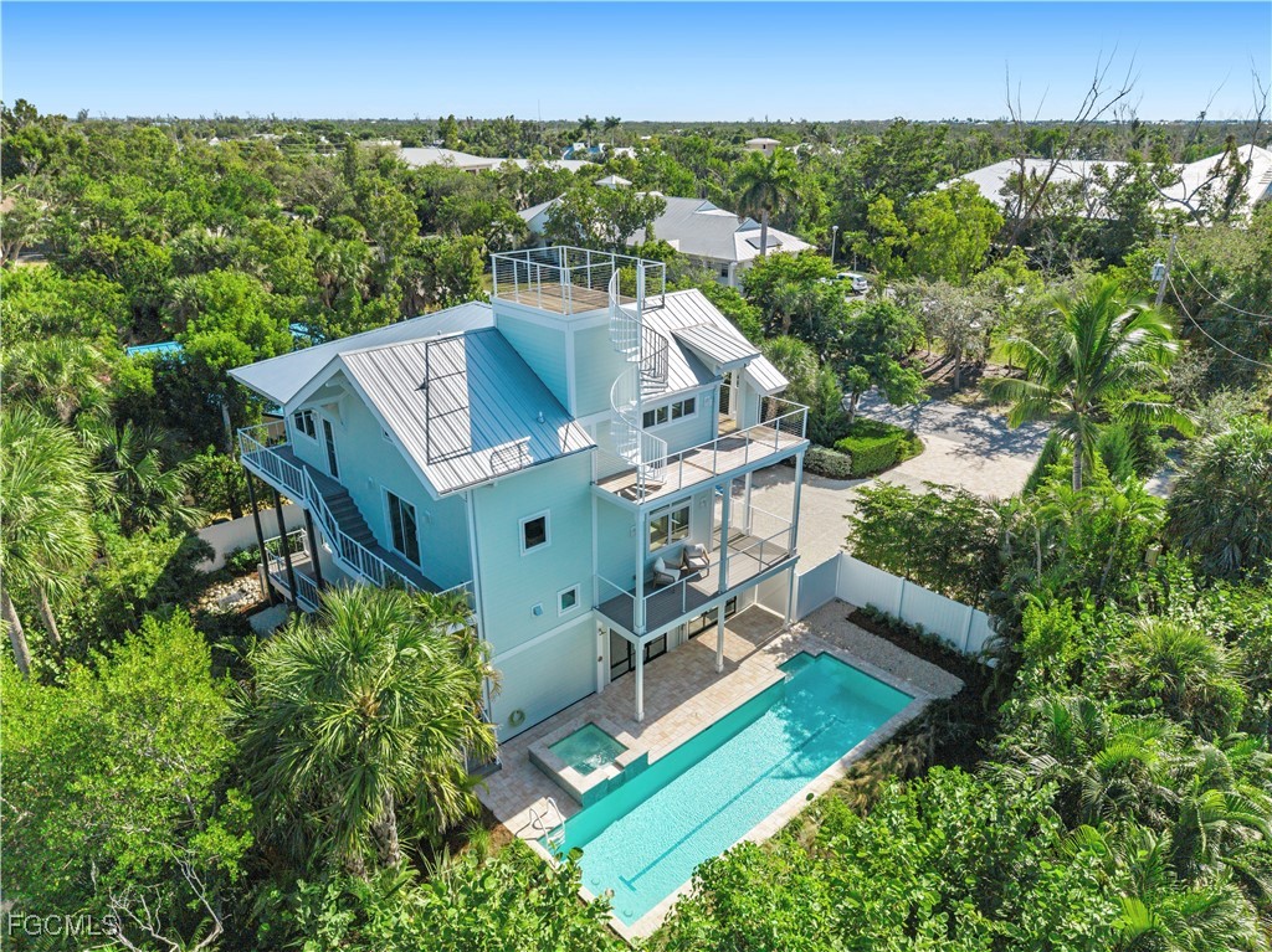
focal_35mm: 24
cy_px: 476
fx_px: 881
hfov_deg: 71.6
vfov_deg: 56.8
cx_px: 636
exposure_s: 1/800
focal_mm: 8.67
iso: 100
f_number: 1.8
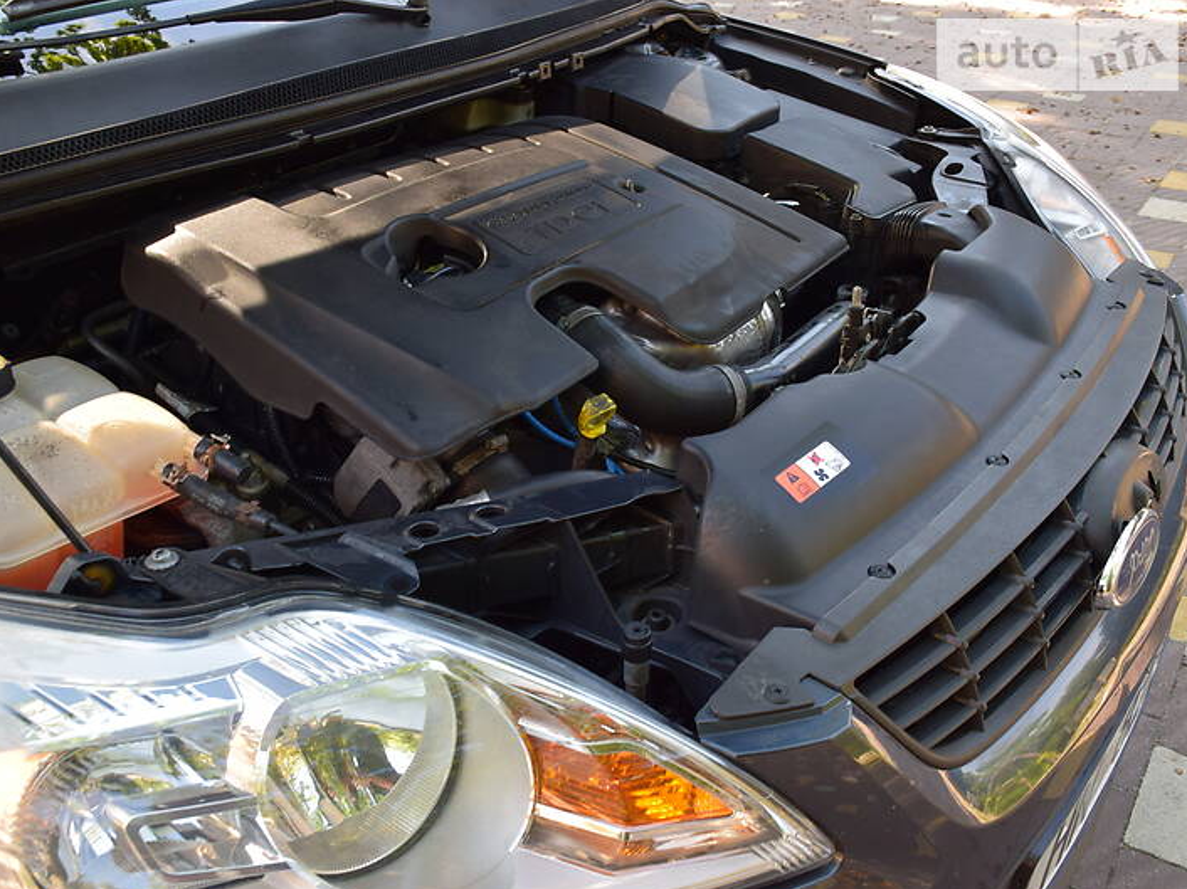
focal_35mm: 36
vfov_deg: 39.6
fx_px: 1234
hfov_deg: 51.3
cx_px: 531
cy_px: 448
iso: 400
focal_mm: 22
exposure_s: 1/50
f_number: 8
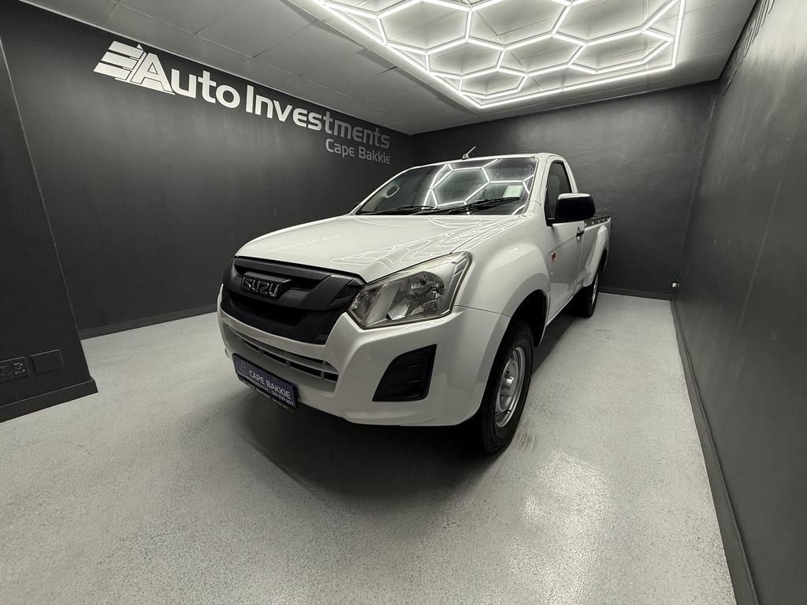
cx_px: 404
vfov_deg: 85.7
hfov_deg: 102.1
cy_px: 302
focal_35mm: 14
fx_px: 326
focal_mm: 2.22
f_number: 2.2
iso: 64
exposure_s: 1/100
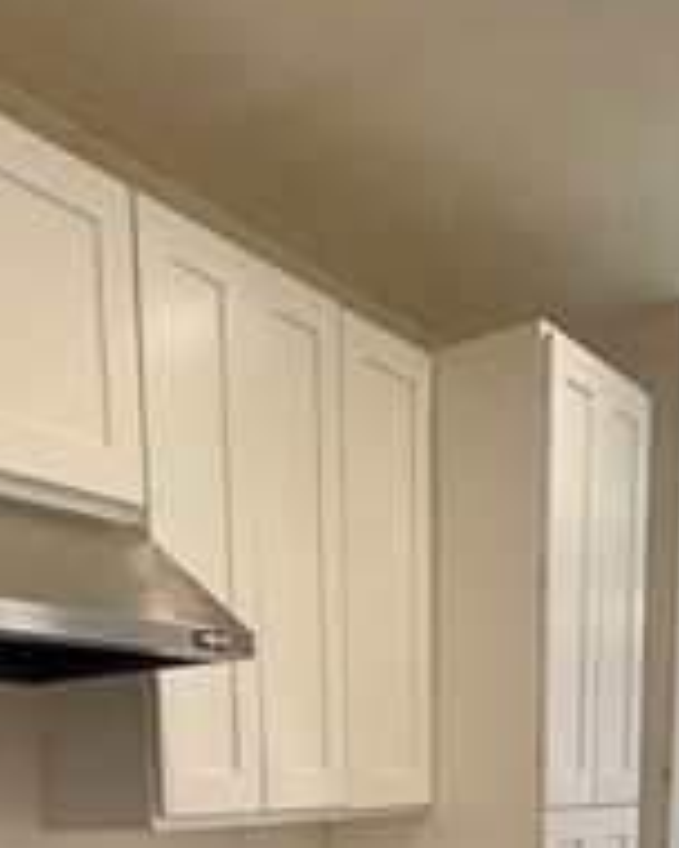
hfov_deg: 32.7
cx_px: 281
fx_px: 1156
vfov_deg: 33.0
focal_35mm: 46
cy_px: 1018
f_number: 2.2
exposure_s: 1/120
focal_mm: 2.22
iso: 125
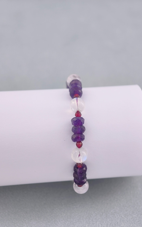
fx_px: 564
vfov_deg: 22.8
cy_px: 114
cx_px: 79
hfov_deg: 14.4
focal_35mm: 91
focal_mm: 22.48
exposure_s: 1/160
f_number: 2.67
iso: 125
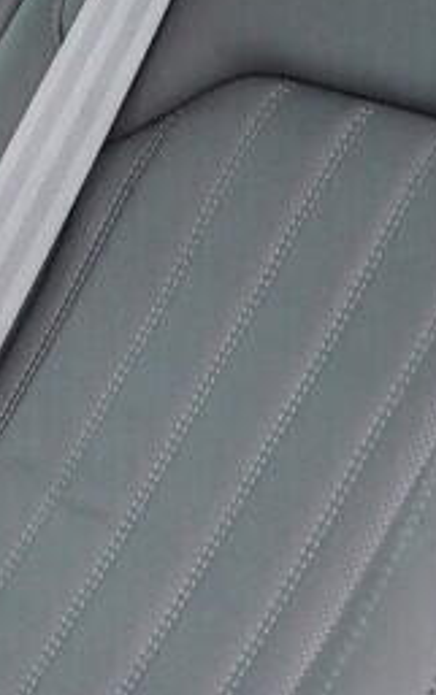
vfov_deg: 14.3
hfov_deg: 8.4
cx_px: -544
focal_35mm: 146
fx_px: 2771
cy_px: 364
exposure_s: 1/320
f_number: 2.8
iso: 4000
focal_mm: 24
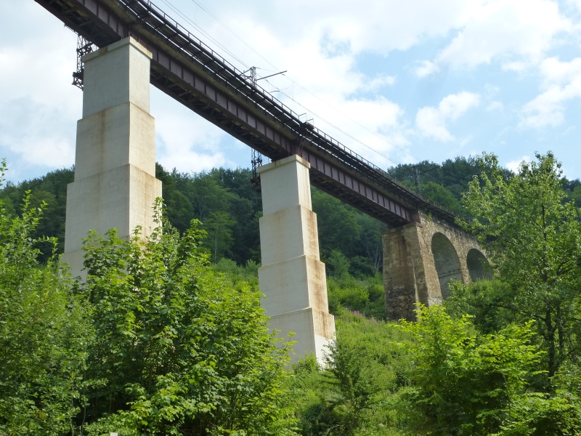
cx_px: 290
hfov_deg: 42.1
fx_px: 755
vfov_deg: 32.2
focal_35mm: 45
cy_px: 218
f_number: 4
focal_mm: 8
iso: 160
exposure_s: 1/640
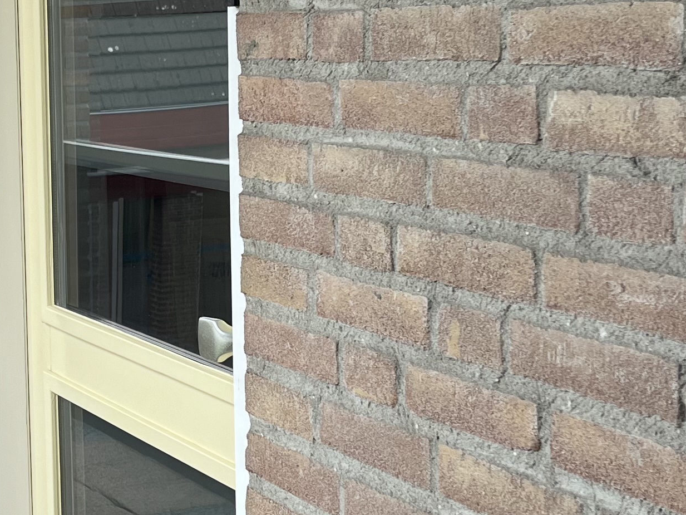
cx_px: 87
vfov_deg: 17.3
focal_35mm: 85
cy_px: 200
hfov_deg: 22.5
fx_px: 1685
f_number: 1.6
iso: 50
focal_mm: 5.1
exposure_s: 1/121
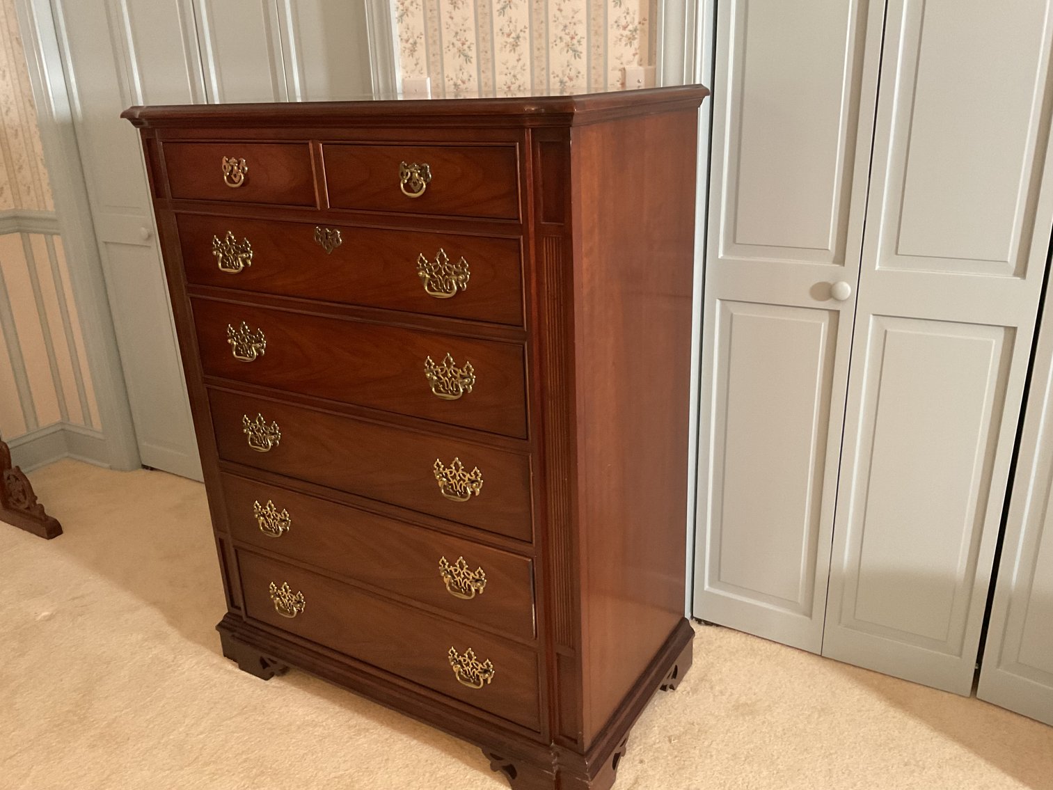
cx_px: 526
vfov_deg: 48.2
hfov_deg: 61.7
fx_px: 882
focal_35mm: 29
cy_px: 395
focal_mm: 3
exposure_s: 1/40
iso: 320
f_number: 1.8
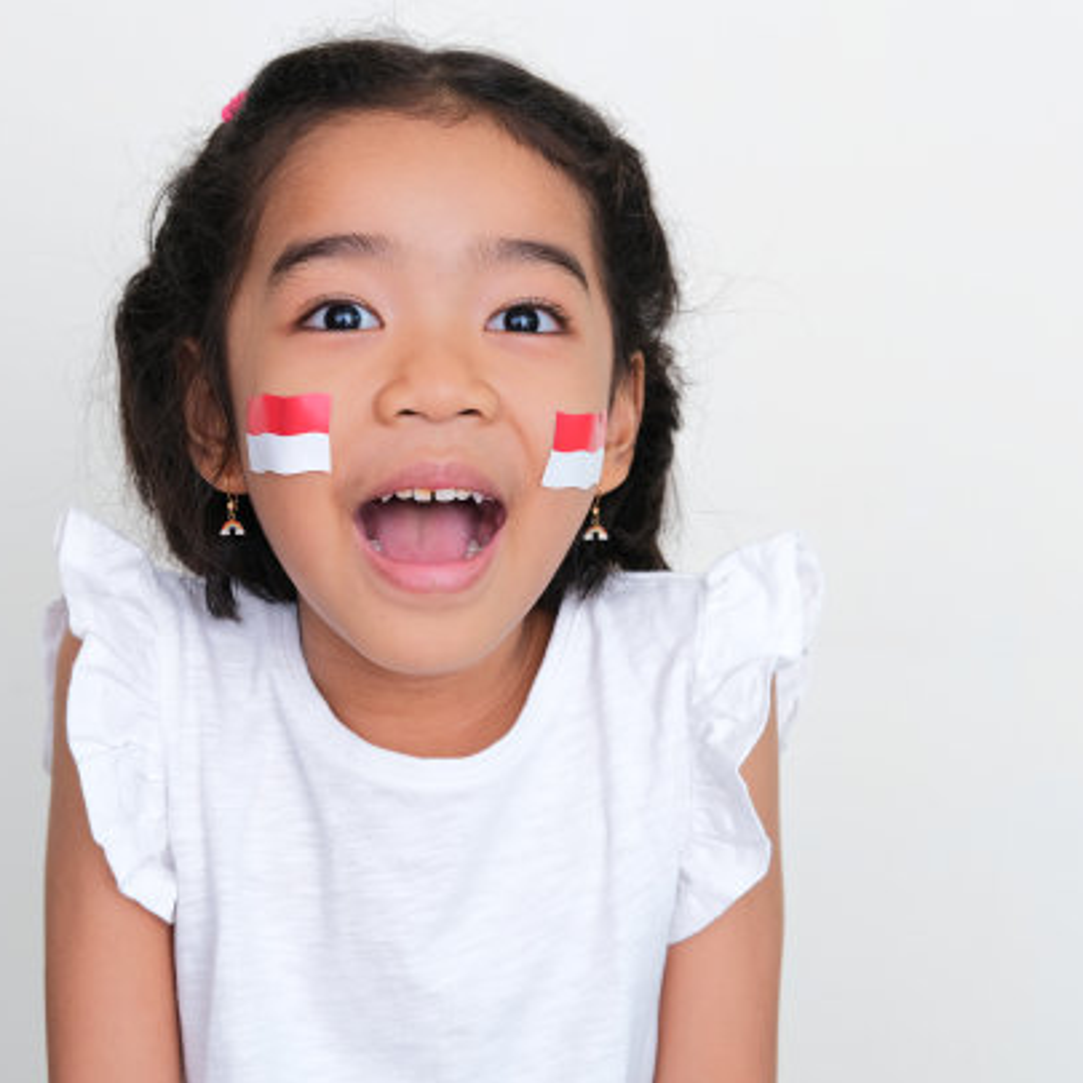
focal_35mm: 68
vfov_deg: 25.4
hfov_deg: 25.3
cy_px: 540
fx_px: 2407
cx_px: 484
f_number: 5
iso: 160
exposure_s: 1/100
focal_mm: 35
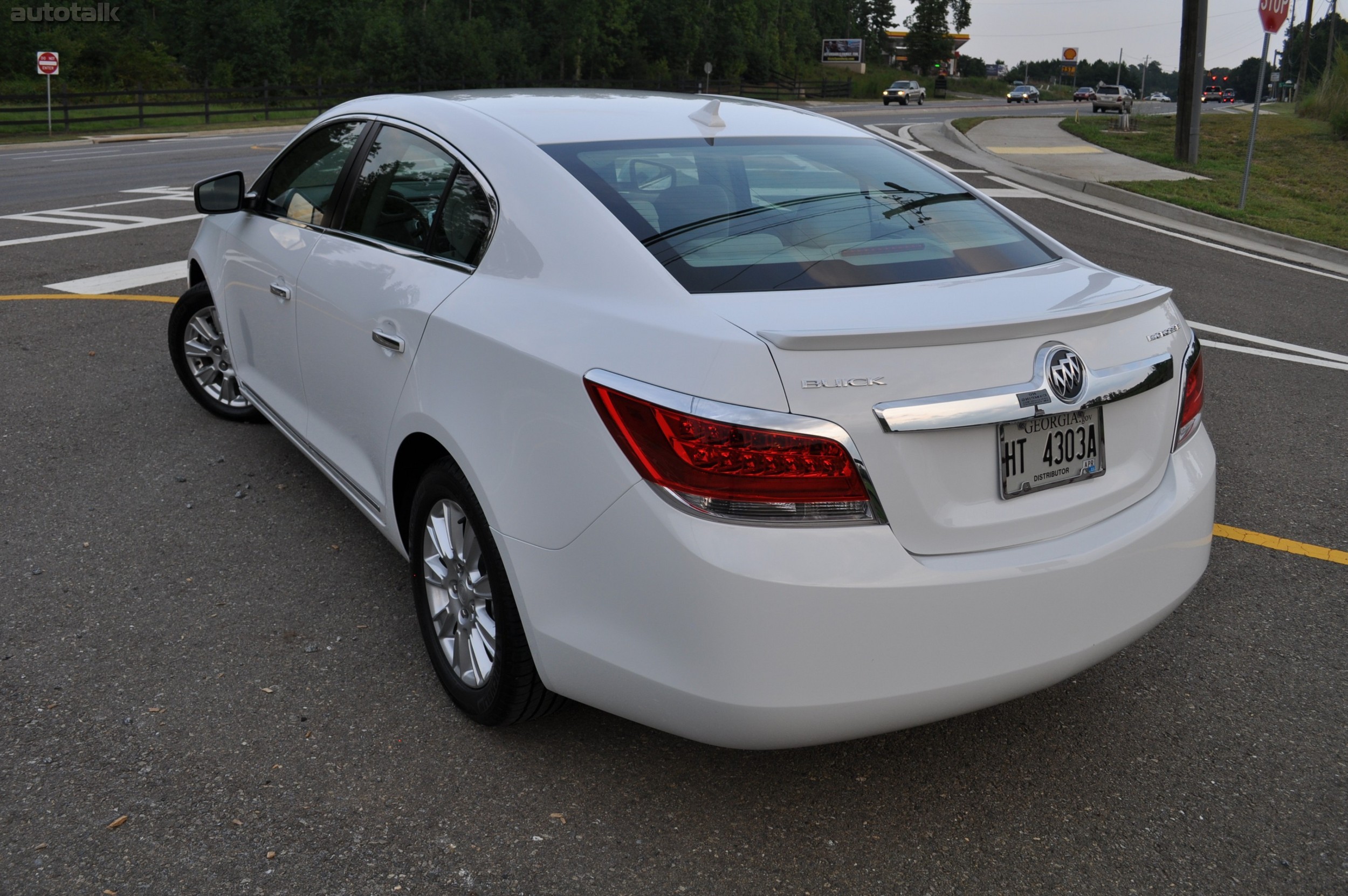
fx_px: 1122
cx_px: 674
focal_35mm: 30
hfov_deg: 62.0
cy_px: 448
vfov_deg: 43.5
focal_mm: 20
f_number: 6.3
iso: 200
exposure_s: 1/160
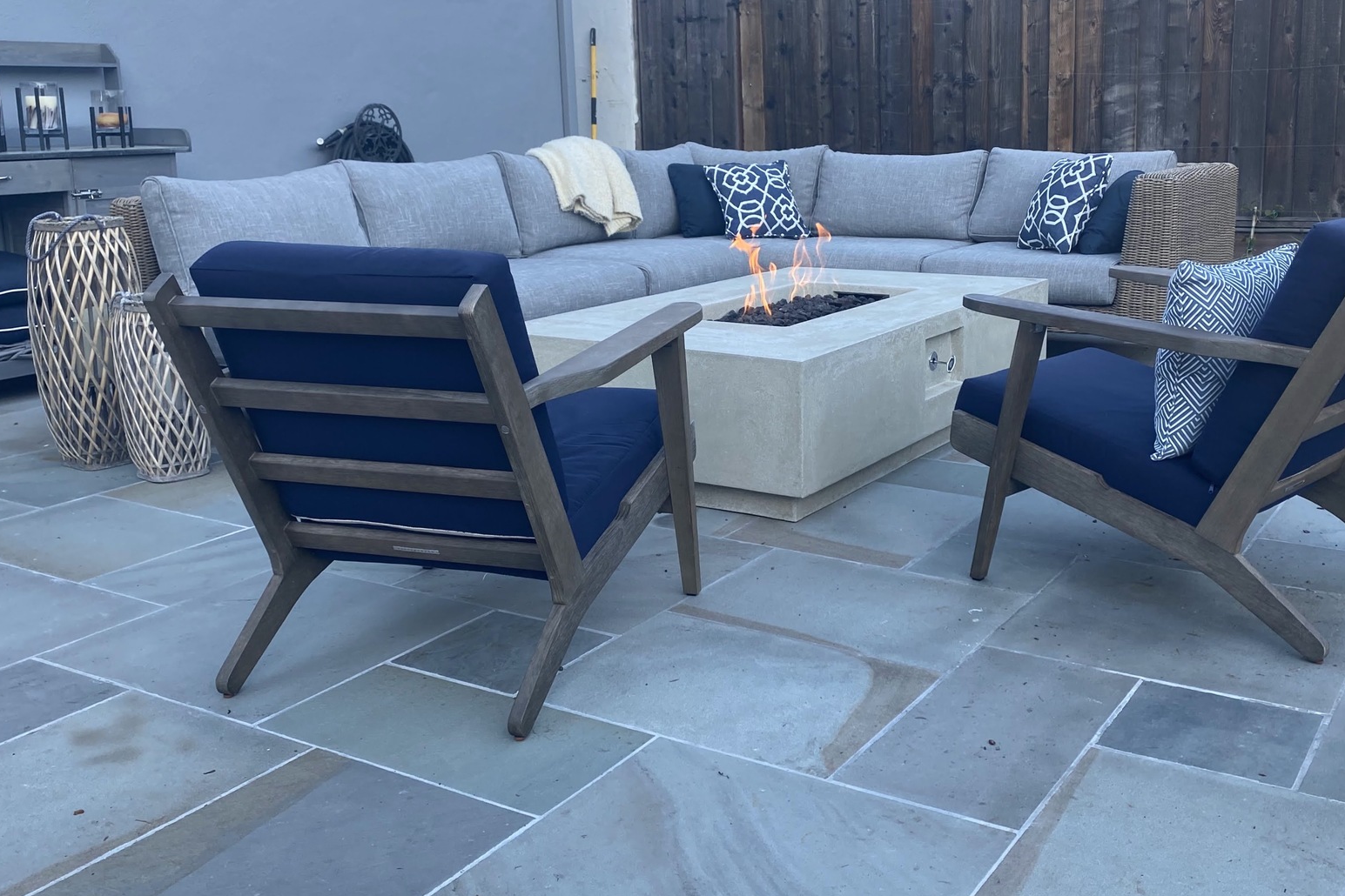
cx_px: 749
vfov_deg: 37.8
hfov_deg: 54.3
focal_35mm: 35
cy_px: 374
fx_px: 1308
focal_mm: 4.25
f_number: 1.8
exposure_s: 1/123
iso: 32
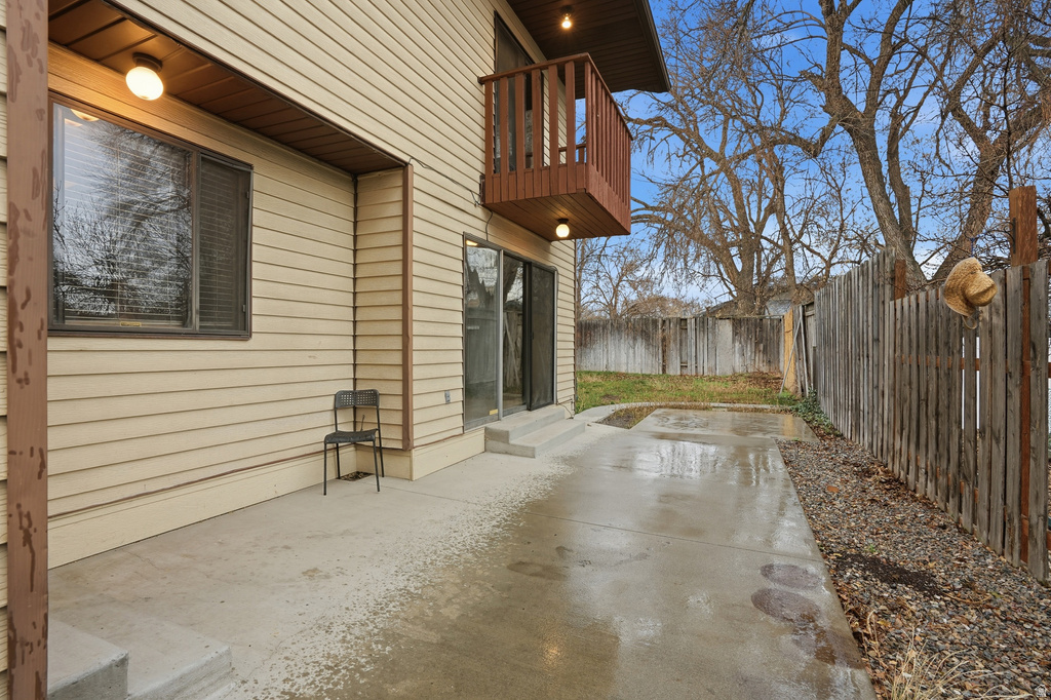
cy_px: 350
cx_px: 526
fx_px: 467
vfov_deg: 73.7
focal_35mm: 16
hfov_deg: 96.8
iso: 250
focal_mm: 16
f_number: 9
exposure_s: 1/125
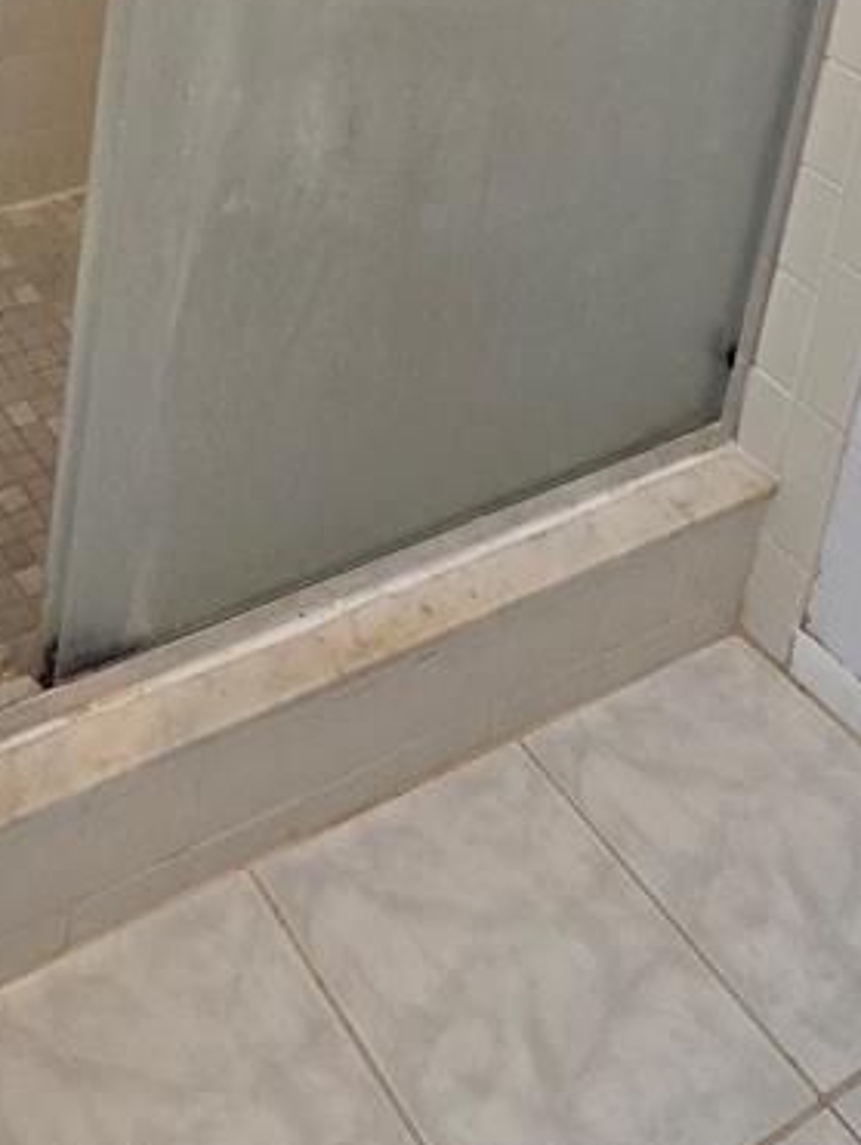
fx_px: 1390
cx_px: -65
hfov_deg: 31.0
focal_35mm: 42
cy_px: -414
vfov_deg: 31.7
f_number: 2.2
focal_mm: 2.2
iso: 500
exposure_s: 1/60
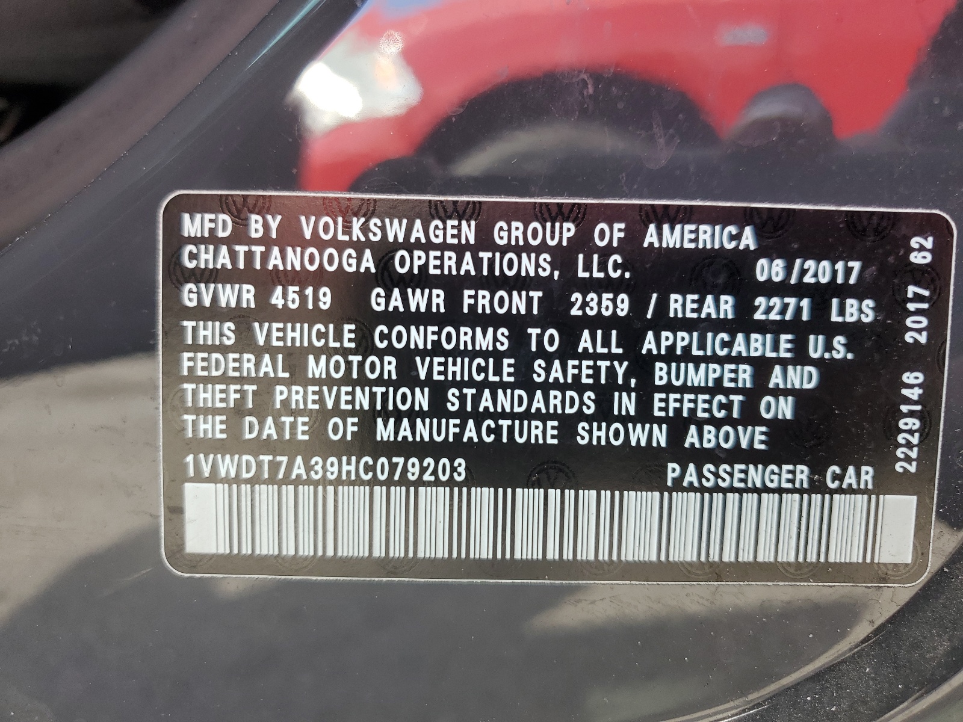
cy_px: 361
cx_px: 482
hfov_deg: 67.3
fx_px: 723
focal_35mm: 26
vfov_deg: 53.1
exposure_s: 1/169
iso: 50
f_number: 1.5
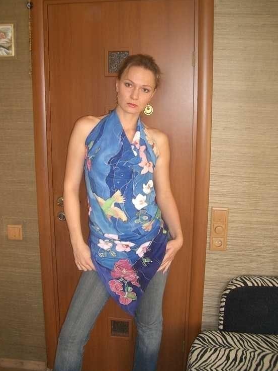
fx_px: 407
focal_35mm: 38
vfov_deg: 49.0
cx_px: 131
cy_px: 192
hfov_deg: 37.7
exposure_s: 1/40
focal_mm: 5.8
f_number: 2.6
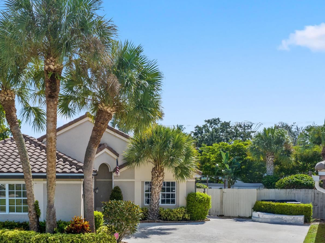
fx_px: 385
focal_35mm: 41
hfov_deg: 45.4
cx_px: 123
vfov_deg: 34.3
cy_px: 186
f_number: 5
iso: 100
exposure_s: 1/500
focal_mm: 12.29
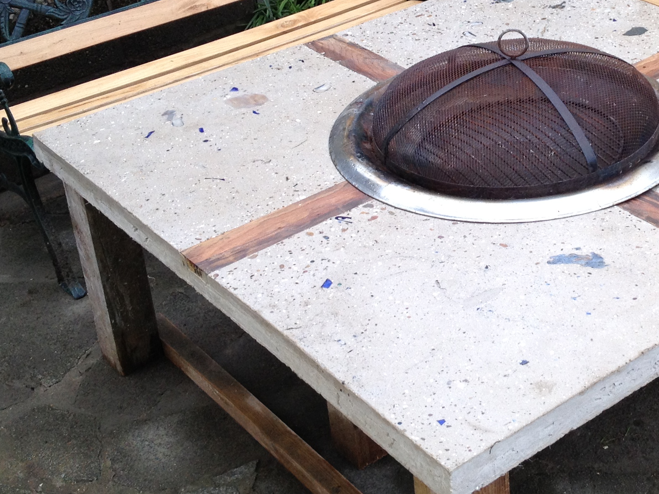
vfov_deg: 20.3
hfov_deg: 26.5
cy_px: 113
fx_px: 1371
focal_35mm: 72
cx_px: 529
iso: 80
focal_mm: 4.28
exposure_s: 1/60
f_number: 2.4
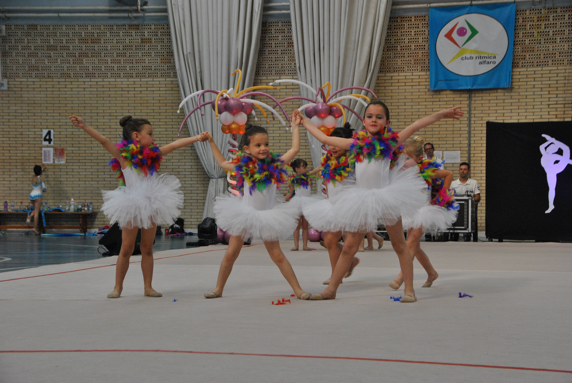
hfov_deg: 24.6
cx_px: 286
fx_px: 1312
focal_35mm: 82
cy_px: 192
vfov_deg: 16.6
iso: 800
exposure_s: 1/200
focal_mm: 55
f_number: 7.1
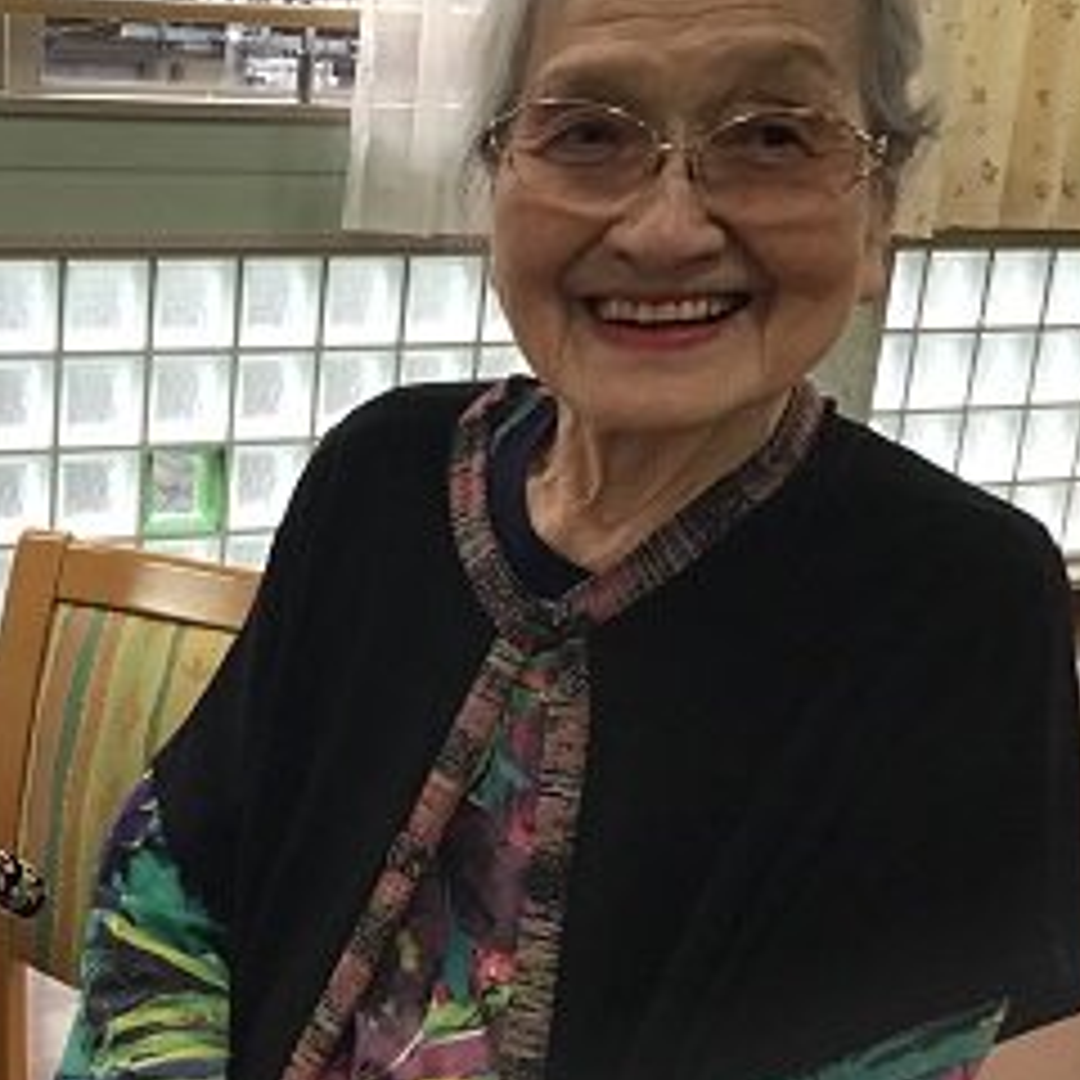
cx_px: 108
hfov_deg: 28.9
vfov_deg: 30.0
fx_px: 2012
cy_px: 605
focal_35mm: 57
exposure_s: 1/40
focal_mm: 3.3
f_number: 2.4
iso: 32
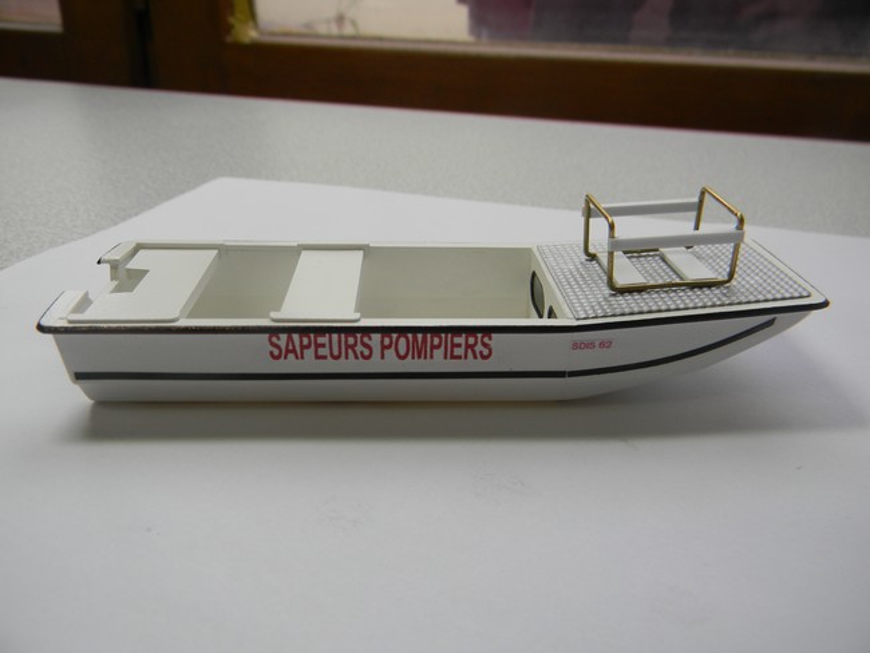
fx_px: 704
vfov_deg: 49.8
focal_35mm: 28
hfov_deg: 63.4
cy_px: 326
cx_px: 435
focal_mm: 5
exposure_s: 1/51.1
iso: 80
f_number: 3.5
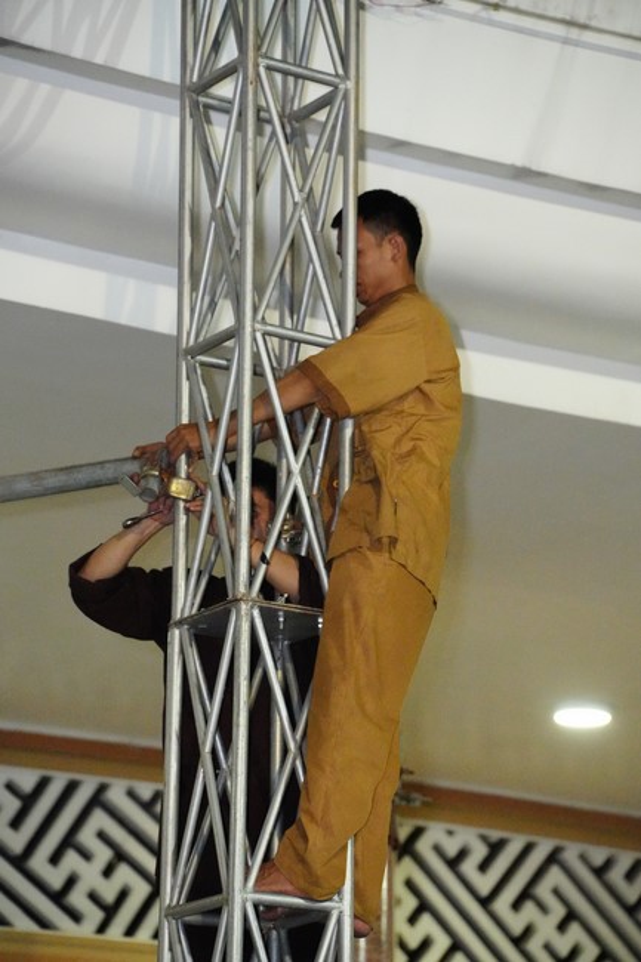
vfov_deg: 13.7
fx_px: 4008
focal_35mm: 150
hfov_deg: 9.1
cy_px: 481
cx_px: 320
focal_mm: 150
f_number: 4.5
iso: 25600
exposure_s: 1/250
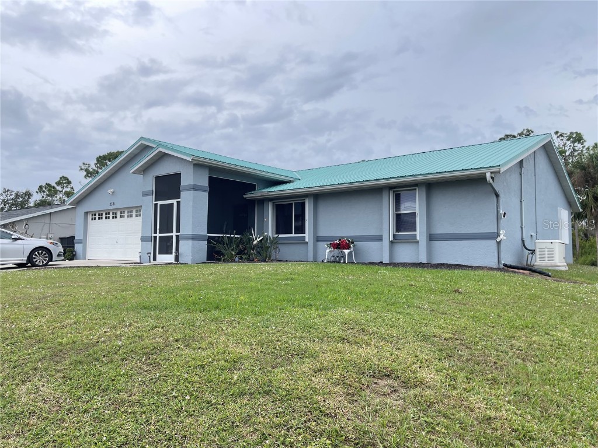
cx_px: 299
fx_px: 432
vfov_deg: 54.9
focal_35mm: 25
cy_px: 224
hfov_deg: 69.4
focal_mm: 5.1
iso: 32
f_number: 1.6
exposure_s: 1/1575
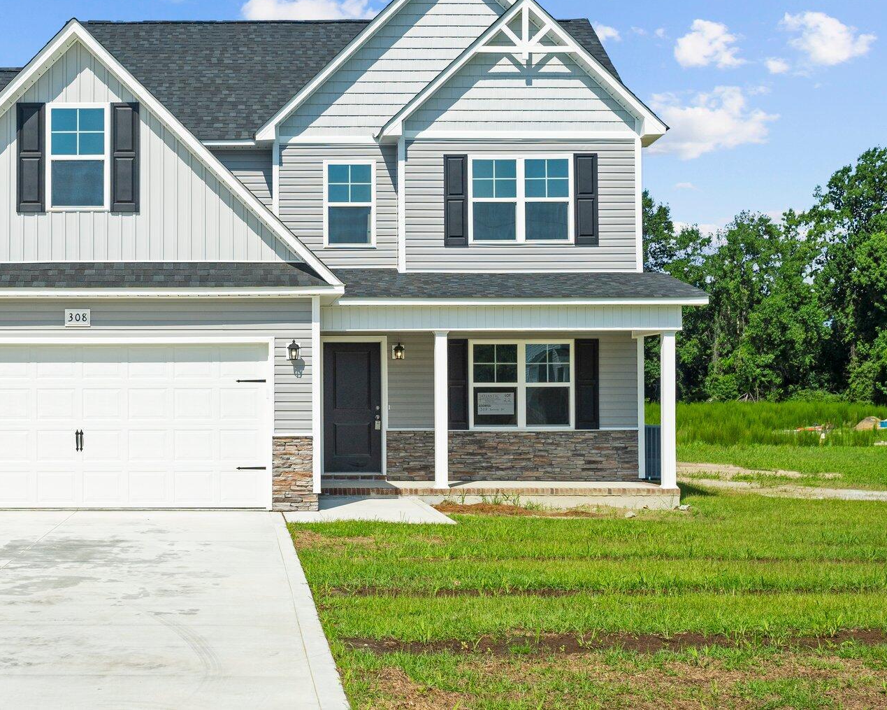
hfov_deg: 34.7
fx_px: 1391
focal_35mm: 53
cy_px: 233
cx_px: 233
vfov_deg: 28.4
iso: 100
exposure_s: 1/1000
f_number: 8
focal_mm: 35
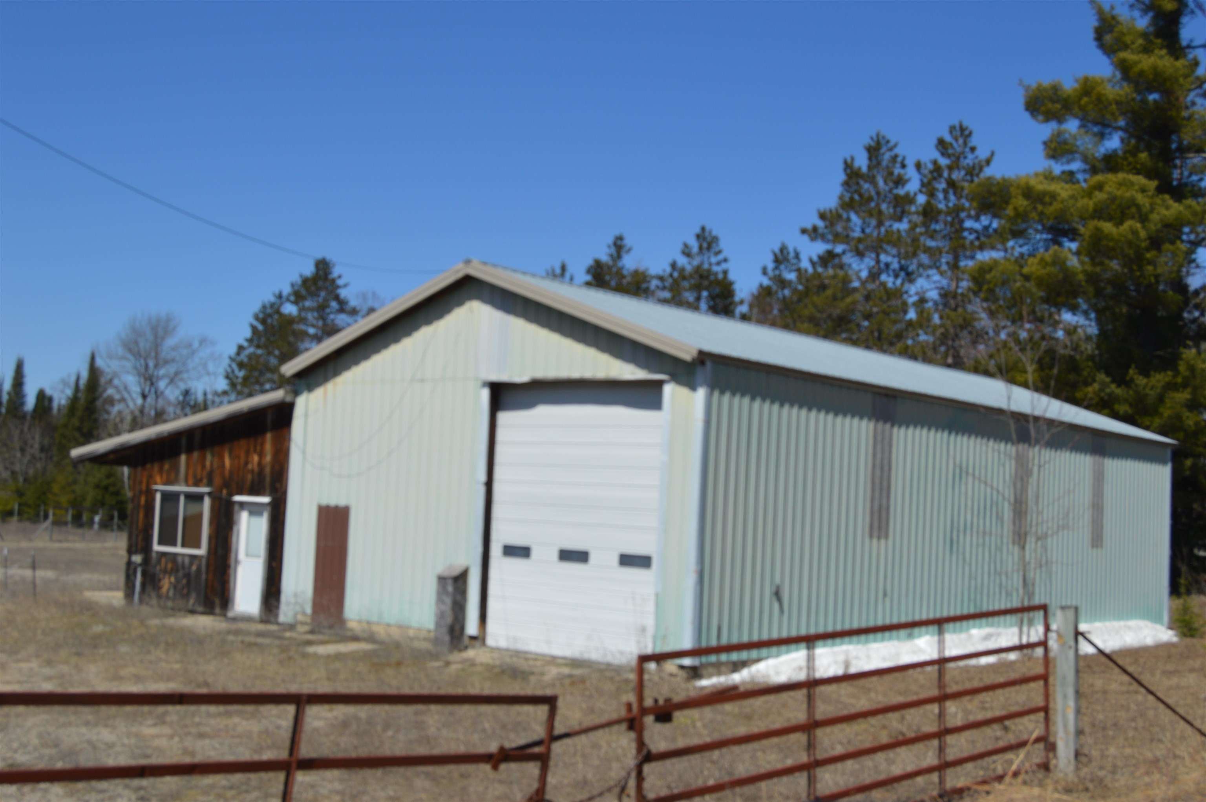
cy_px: 401
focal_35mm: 42
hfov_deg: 46.4
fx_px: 1406
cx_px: 603
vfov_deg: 31.8
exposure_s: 1/400
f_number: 10
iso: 100
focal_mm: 28
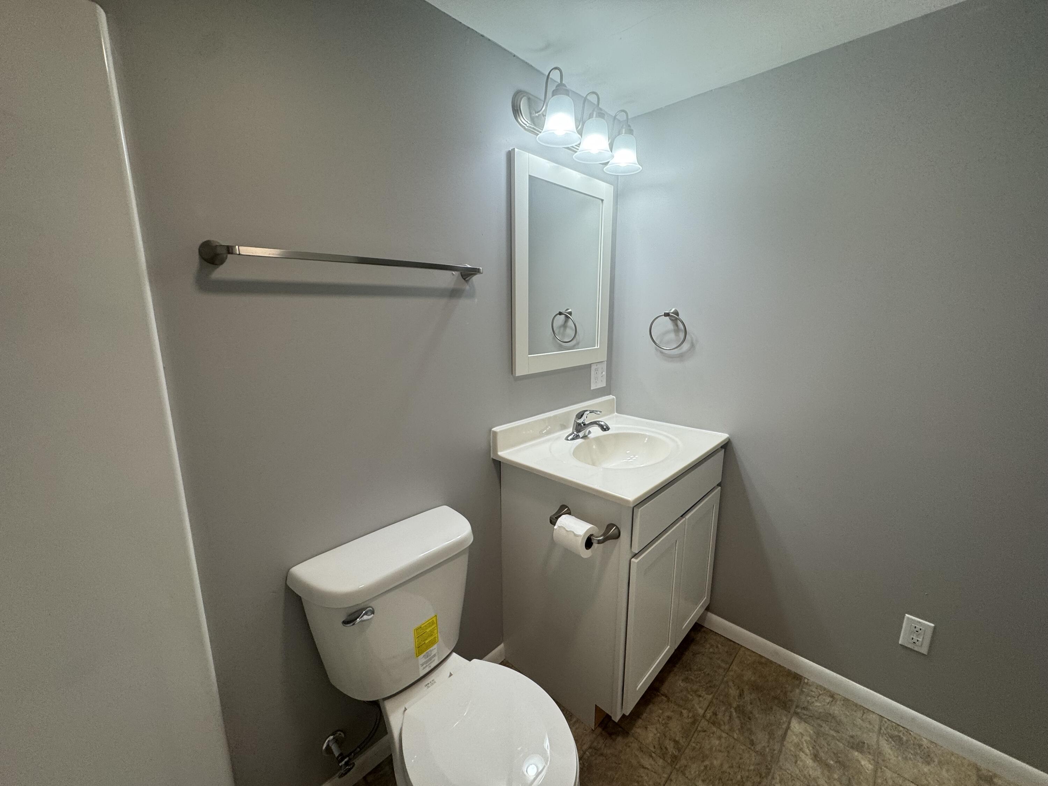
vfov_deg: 85.7
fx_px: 424
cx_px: 524
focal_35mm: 14
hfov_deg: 102.1
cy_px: 393
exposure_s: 1/120
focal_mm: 2.22
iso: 100
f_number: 2.2
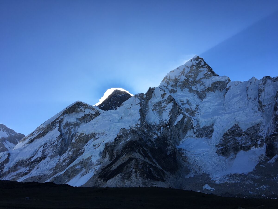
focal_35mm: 29
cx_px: 139
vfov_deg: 48.2
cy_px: 104
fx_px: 233
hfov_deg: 61.7
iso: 25
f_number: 2.2
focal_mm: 4.15
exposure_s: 1/1012
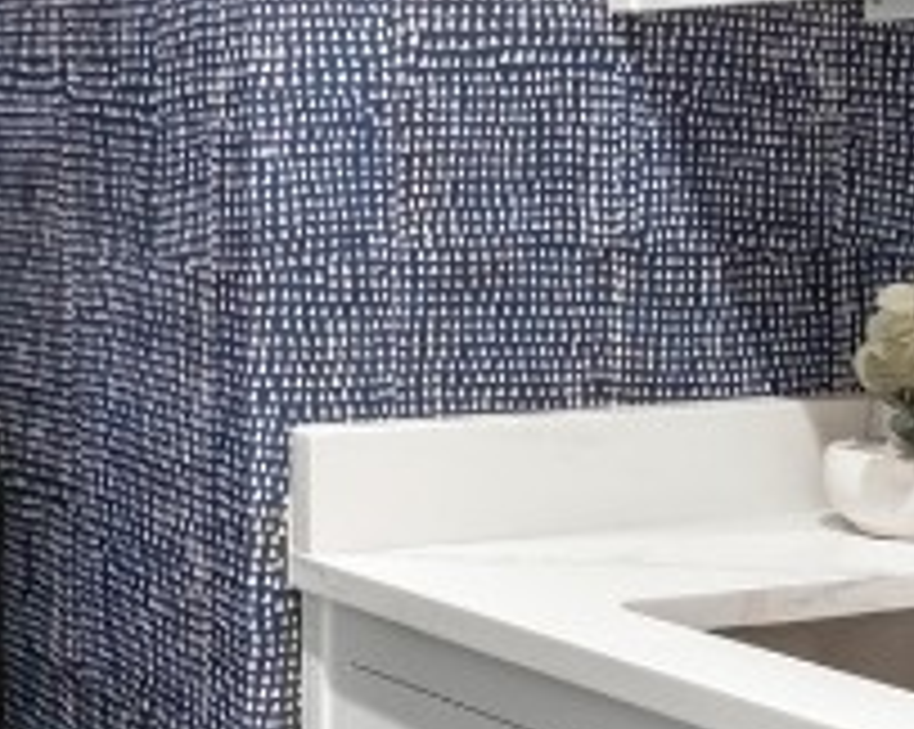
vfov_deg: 19.1
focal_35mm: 80
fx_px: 2162
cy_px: 288
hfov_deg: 22.2
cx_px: -149
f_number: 8
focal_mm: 10
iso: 400
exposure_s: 1.1
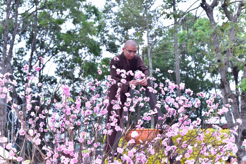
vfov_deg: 27.0
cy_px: 82
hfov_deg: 39.6
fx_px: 342
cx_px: 123
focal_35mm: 50
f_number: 4.5
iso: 160
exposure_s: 1/160
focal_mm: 50
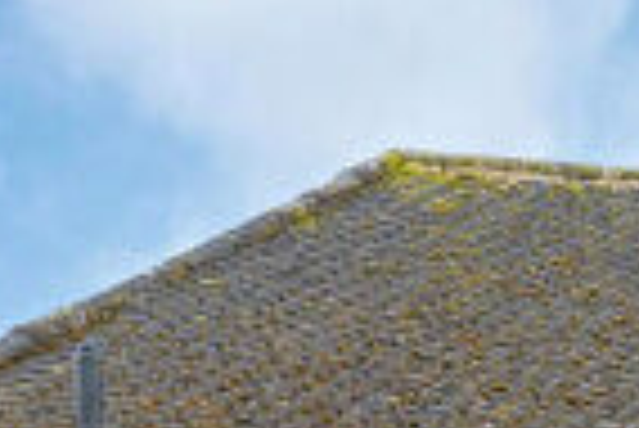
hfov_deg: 13.2
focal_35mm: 153
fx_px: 2718
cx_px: 652
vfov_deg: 8.2
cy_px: 1045
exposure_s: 1/125
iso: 1000
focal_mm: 31
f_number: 7.1
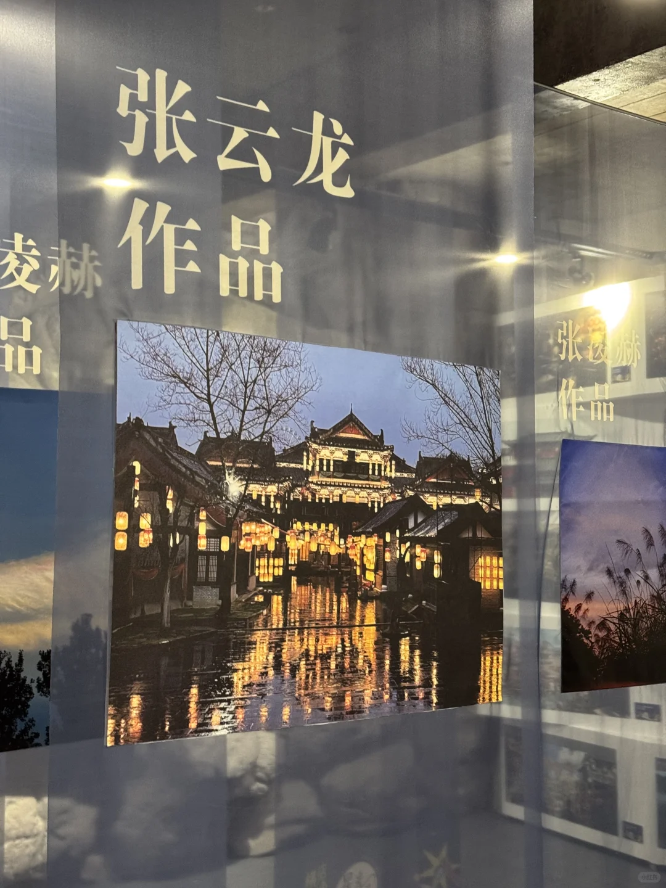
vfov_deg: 39.7
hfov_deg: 30.3
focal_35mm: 48
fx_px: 1231
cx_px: 333
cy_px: 444
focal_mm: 6.76
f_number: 1.78
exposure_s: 1/33
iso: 400
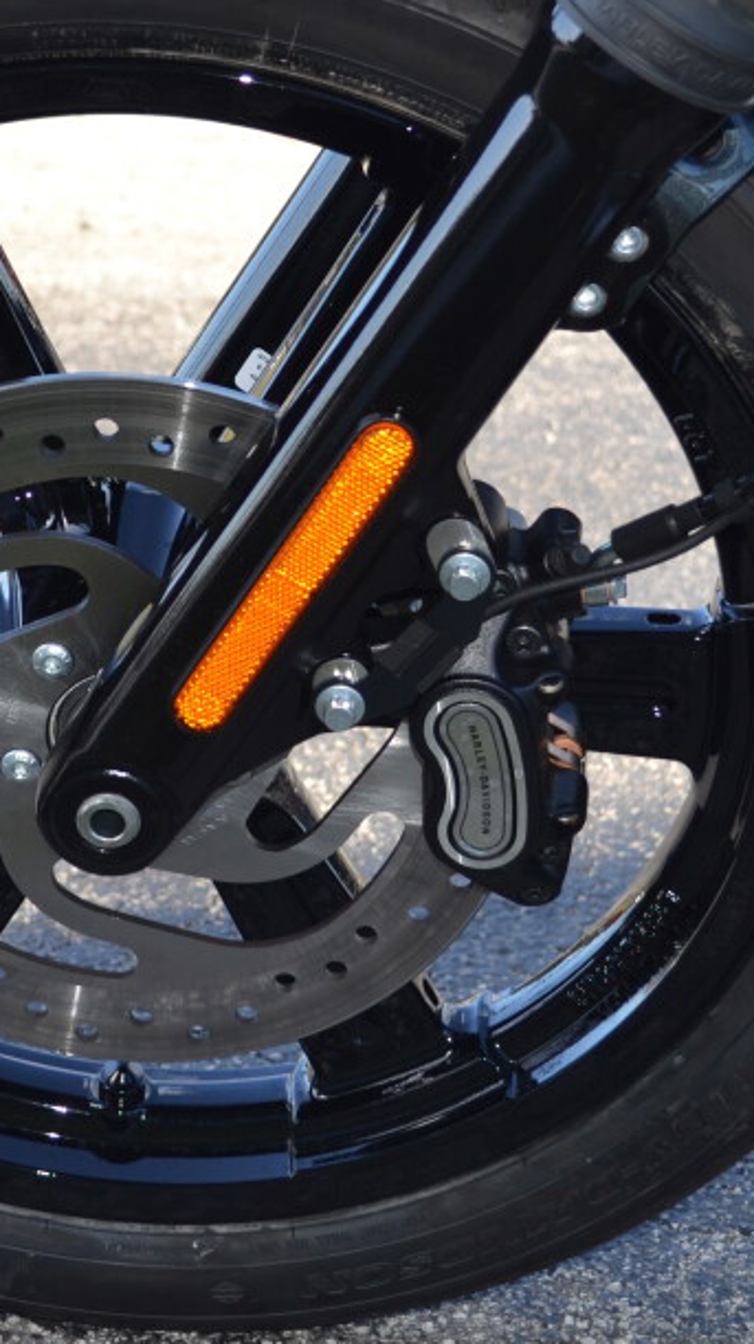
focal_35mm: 105
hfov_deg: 11.5
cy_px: 497
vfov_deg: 20.3
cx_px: 171
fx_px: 3738
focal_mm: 34
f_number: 5
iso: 100
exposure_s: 1/125
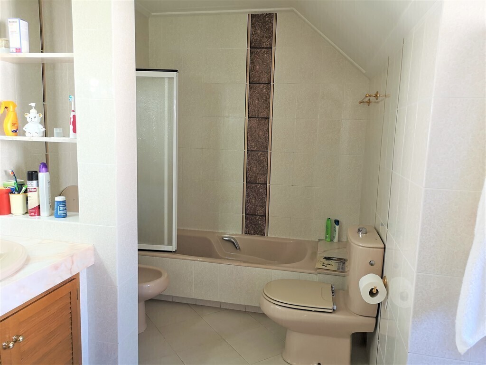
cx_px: 243
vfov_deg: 51.4
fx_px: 379
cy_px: 182
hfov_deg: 65.3
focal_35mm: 27
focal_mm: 3.95
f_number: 1.8
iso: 160
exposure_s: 1/50
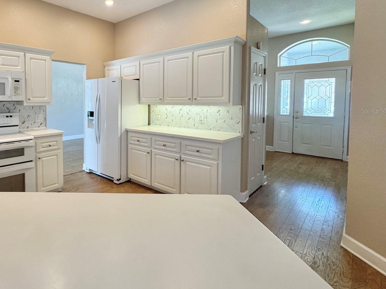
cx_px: 118
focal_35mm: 20
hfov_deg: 78.1
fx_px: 223
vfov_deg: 65.1
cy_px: 110
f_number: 2.2
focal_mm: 2.22
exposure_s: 1/120
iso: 160
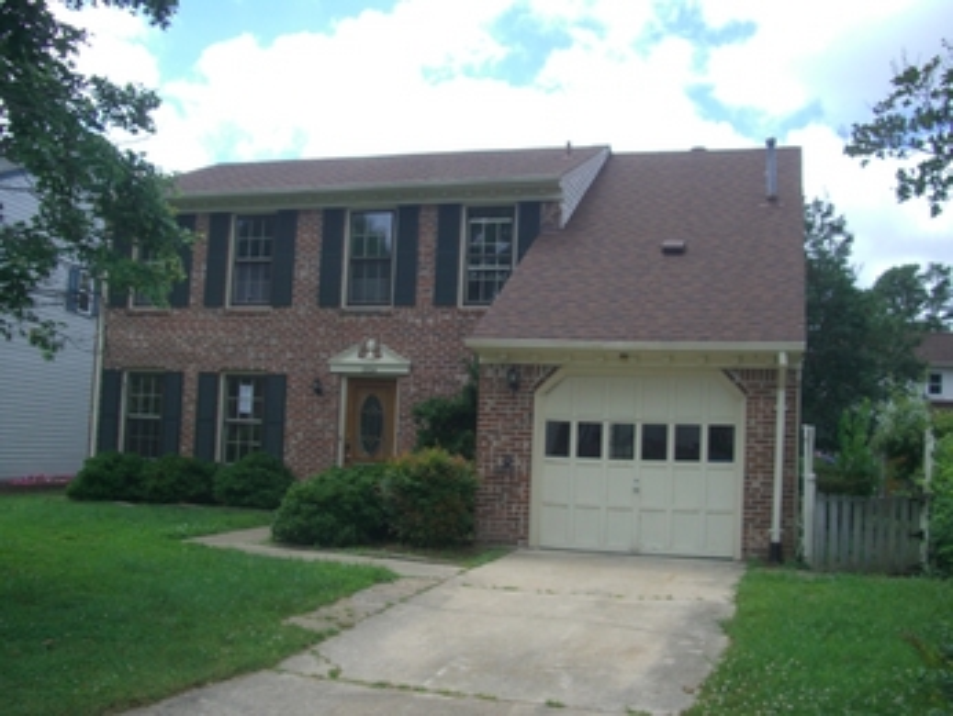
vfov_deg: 37.8
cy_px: 358
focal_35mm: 38
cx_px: 476
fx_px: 1047
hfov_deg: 48.9
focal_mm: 7.9
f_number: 5.6
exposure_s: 1/200
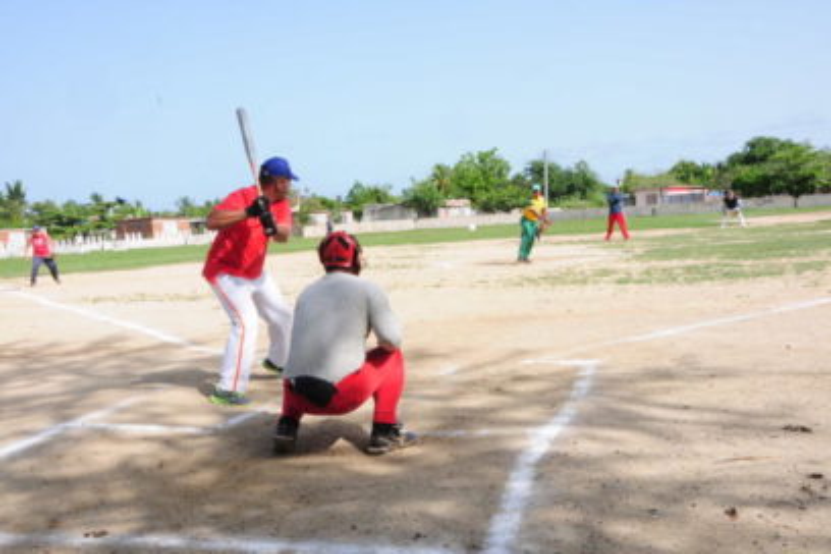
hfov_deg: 53.1
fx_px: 831
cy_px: 277
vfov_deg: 36.9
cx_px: 416
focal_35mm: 36
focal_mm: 24
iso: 640
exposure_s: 1/160
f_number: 20
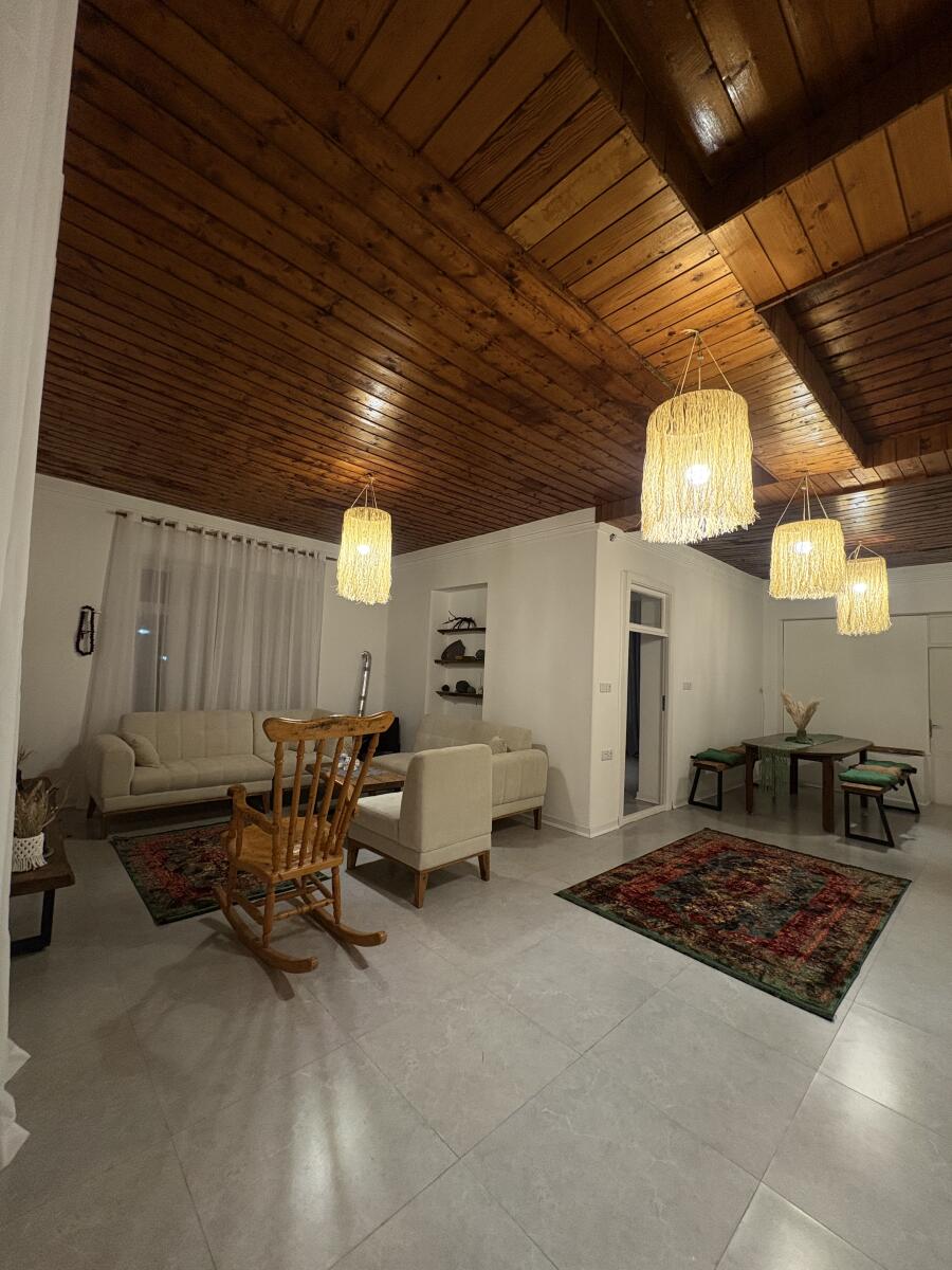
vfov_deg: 102.1
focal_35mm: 14
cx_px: 476
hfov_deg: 85.7
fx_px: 513
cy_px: 635
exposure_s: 1/50
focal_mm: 2.22
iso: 320
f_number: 2.2
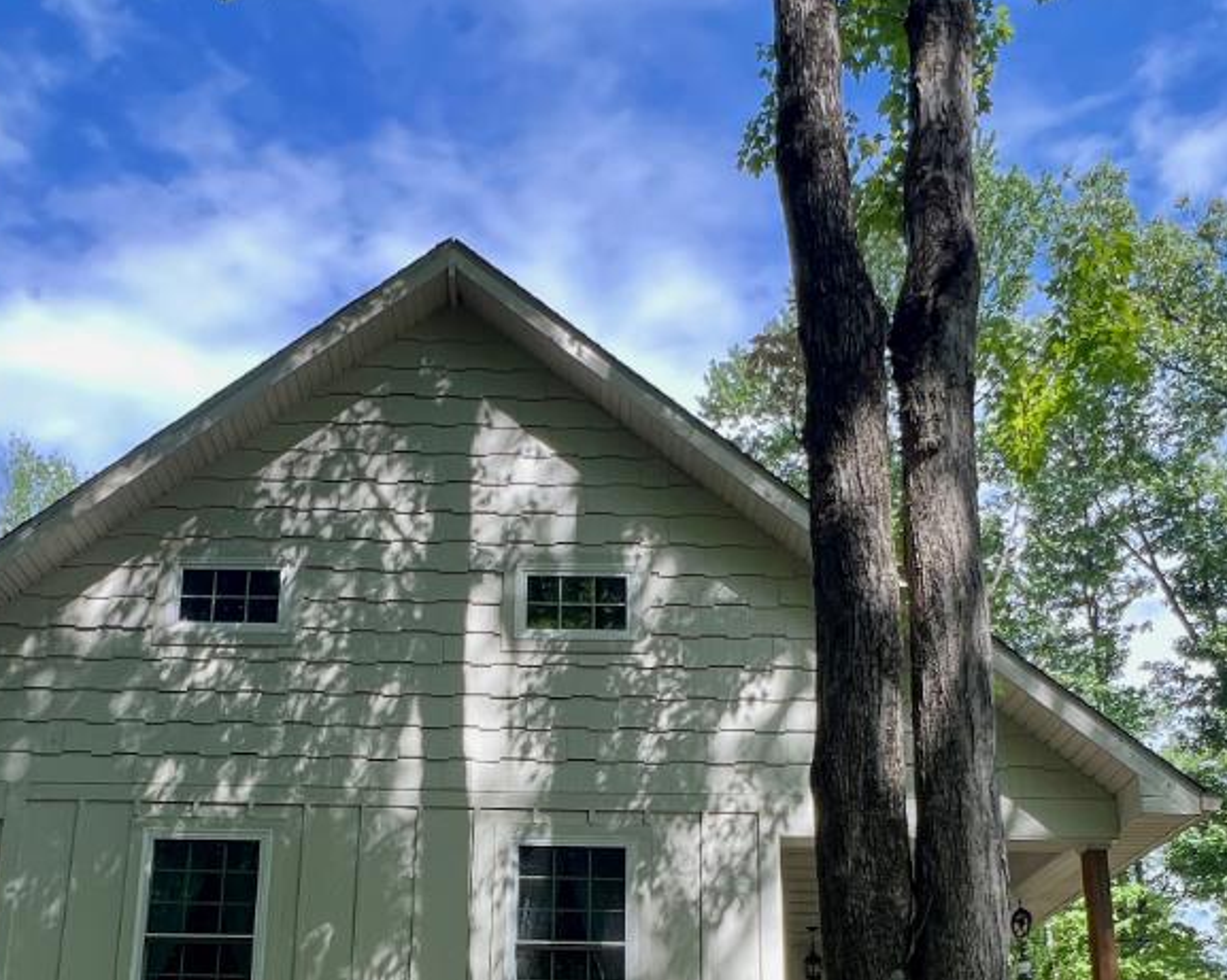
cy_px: 917
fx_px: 1198
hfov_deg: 54.1
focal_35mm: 33
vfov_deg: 40.5
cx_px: 547
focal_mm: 1.57
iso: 32
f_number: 1.8
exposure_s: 1/259
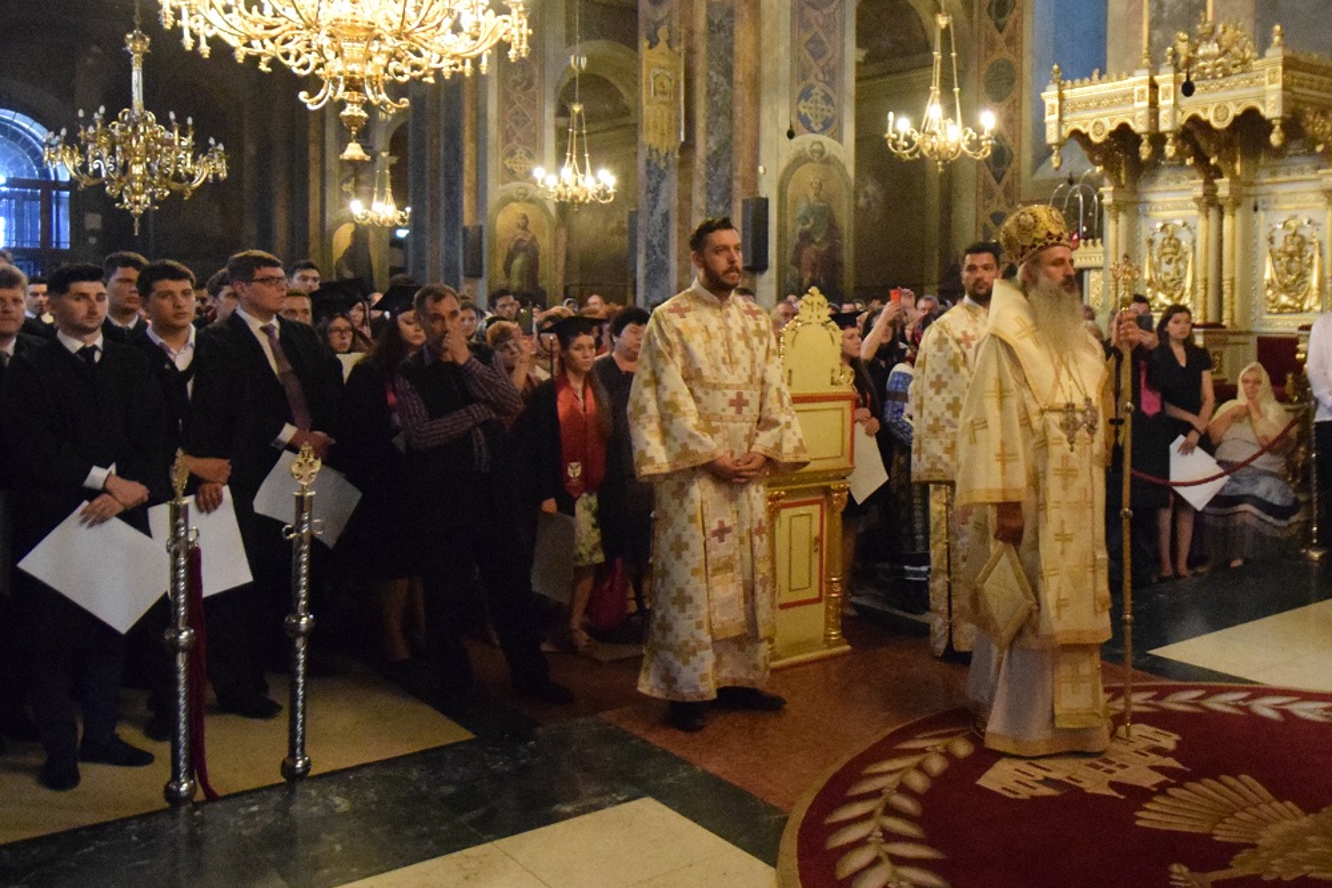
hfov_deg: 56.4
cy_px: 319
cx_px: 848
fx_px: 1221
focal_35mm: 33
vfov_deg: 39.6
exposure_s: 1/80
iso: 6400
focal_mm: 11
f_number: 3.5
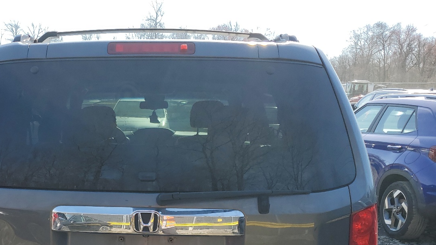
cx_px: 119
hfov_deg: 46.9
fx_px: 486
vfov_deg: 27.5
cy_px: 215
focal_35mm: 42
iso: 50
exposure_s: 1/1667
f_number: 1.5
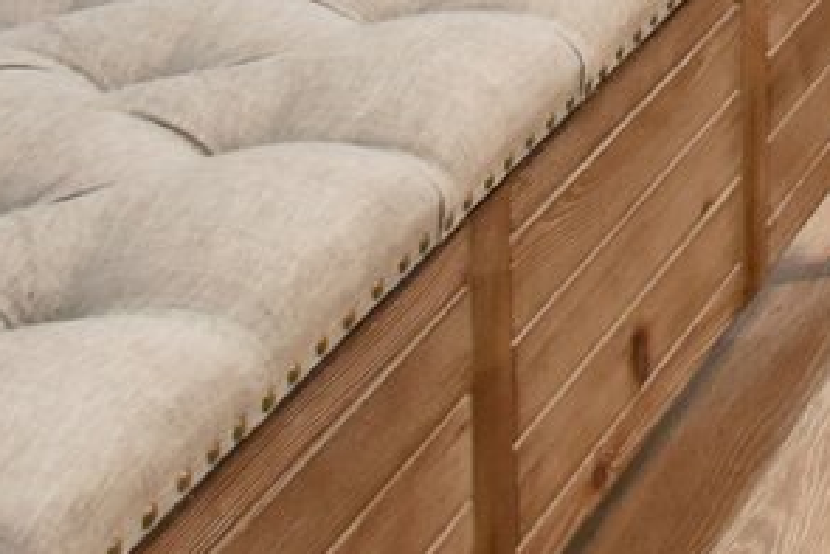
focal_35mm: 104
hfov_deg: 12.9
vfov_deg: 9.9
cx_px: 2175
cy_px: -1118
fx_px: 2399
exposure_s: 1/4
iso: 500
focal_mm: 10
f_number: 7.1
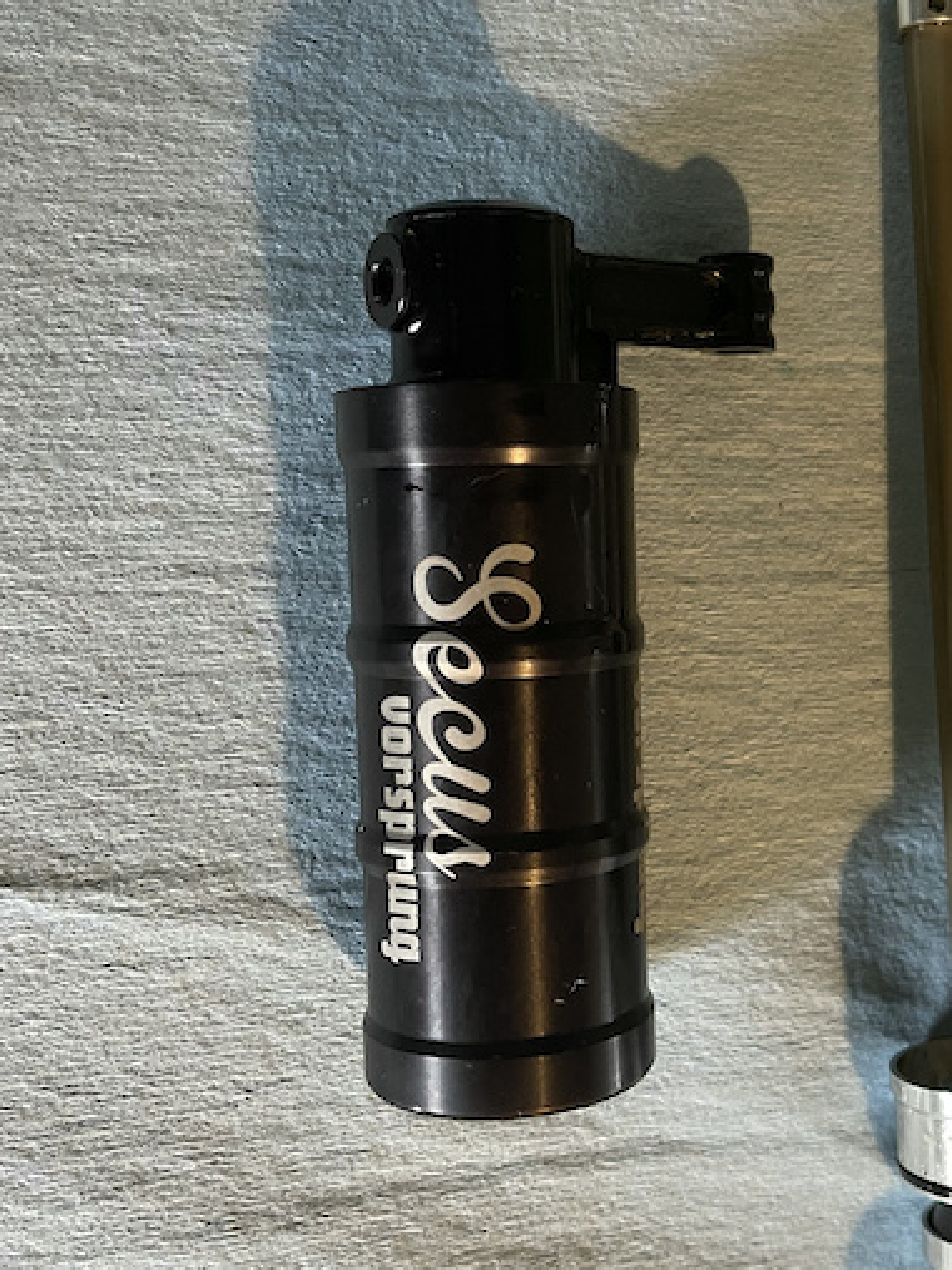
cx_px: 714
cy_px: 666
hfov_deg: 34.4
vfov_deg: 45.8
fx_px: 1504
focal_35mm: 41
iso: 400
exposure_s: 1/40
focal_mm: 5.1
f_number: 1.6
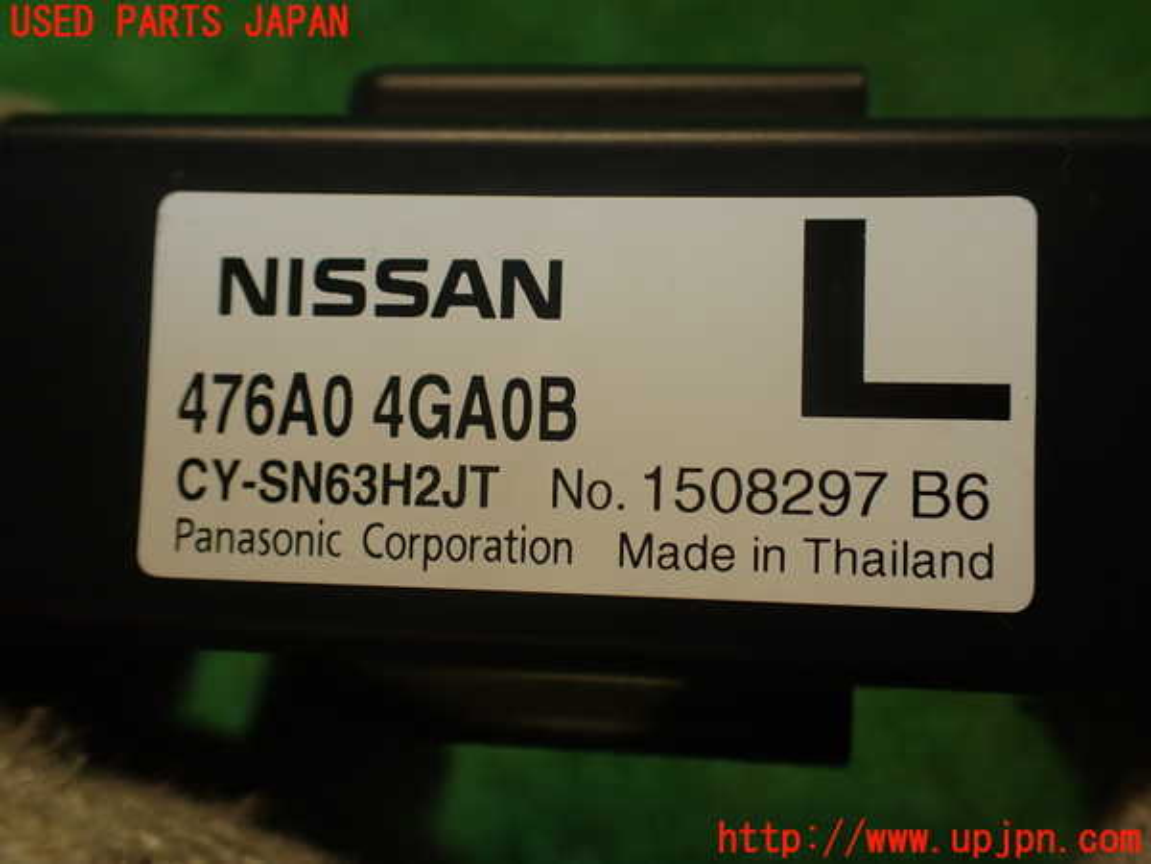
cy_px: 432
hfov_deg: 56.8
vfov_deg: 44.2
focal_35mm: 32
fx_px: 1064
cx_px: 576
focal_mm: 5.79
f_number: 2.4
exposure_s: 1/60
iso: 160
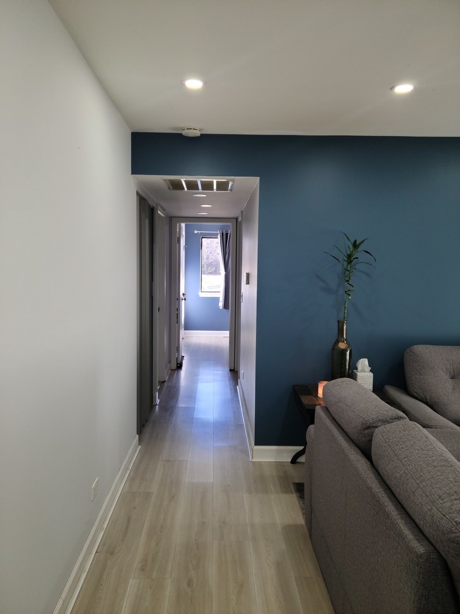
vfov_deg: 63.4
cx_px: 230
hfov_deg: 49.7
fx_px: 496
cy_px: 307
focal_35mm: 28
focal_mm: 5.9
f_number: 2
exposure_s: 1/60
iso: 100
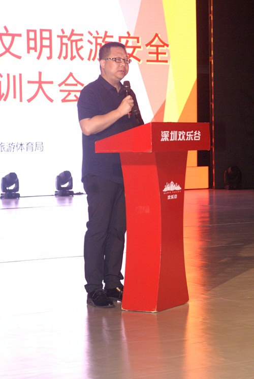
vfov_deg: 22.6
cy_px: 190
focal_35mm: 90
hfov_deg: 15.2
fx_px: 951
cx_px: 127
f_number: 5.6
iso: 1600
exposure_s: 1/125
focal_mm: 60
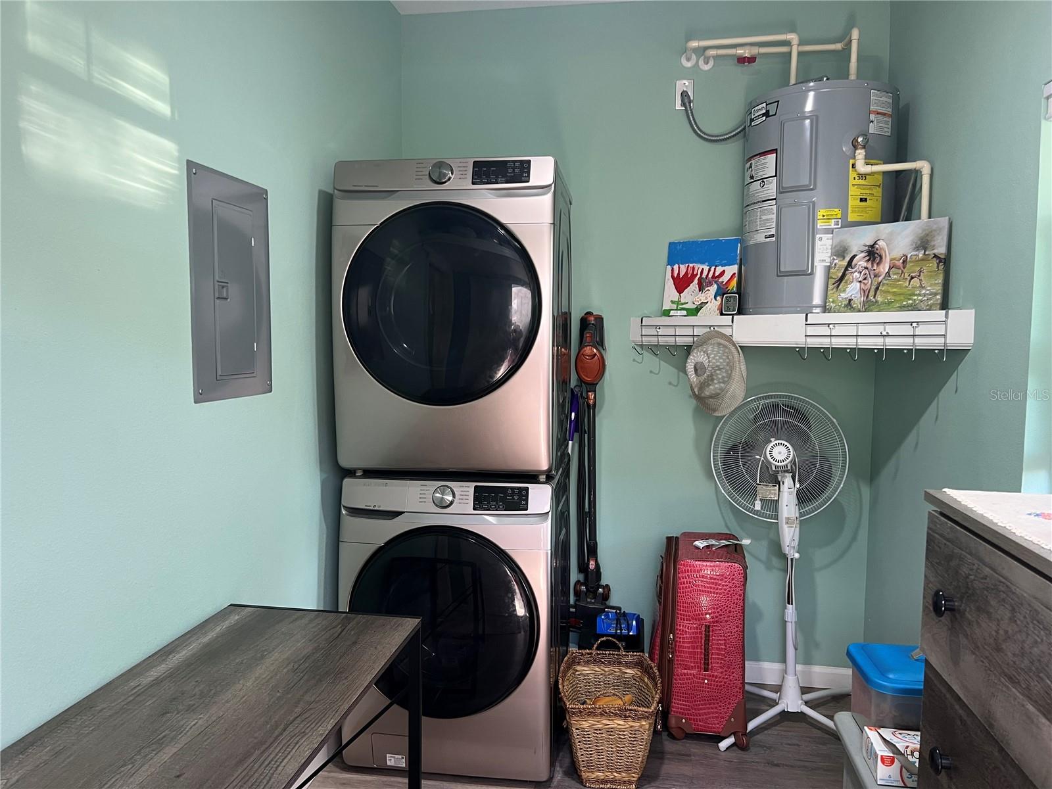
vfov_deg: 53.1
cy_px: 394
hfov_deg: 67.3
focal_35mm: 26
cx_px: 526
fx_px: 790
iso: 80
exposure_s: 1/60
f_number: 1.5
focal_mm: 5.7
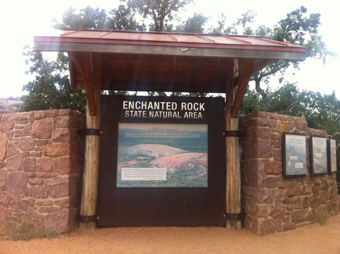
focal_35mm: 35
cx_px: 170
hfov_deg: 52.7
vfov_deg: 40.6
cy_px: 127
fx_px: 343
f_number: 2.8
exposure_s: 1/402
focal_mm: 3.85
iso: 80
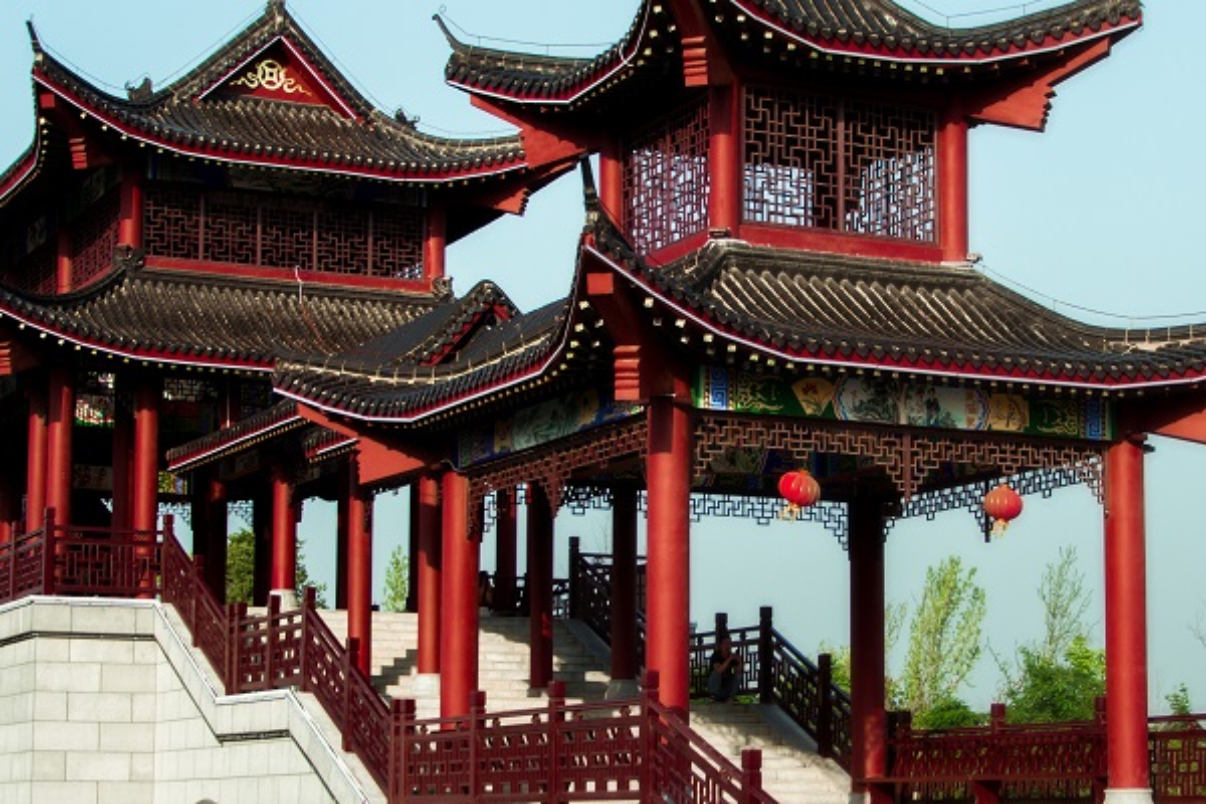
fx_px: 1407
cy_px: 402
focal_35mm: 42
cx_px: 603
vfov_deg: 31.9
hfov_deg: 46.4
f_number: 4
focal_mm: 28
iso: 100
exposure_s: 1/500
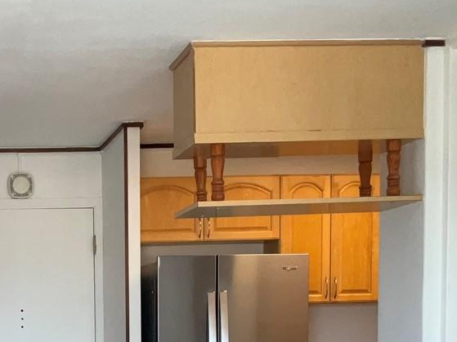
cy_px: 415
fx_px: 1096
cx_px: 33
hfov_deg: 22.9
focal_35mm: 83
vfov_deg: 17.0
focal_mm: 3
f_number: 1.8
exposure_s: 1/120
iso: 40
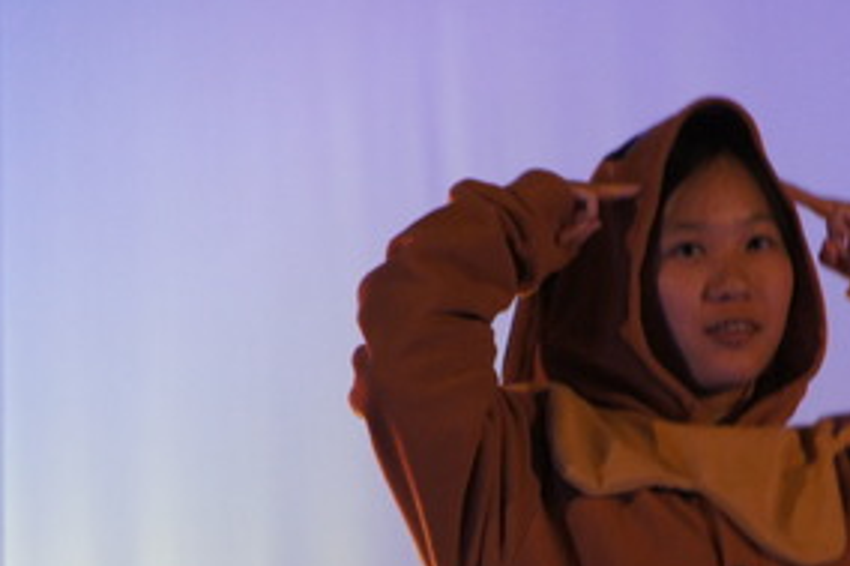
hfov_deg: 5.1
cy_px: 463
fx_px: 9506
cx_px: 635
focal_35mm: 403
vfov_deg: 3.4
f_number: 6.3
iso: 1600
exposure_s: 1/80
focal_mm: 159
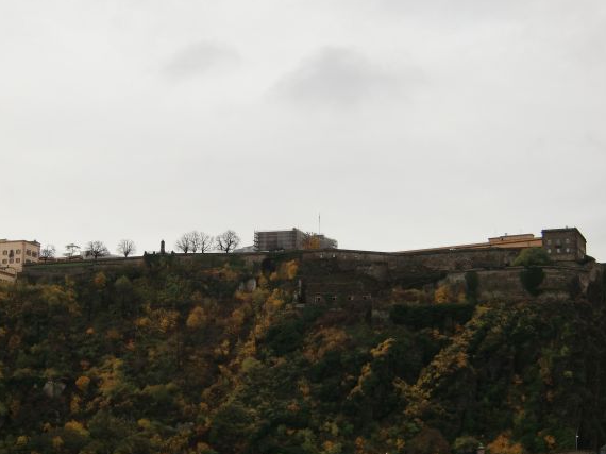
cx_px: 235
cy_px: 262
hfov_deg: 29.3
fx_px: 1155
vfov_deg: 22.2
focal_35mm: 66
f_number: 4
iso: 64
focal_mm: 8.4
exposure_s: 1/100
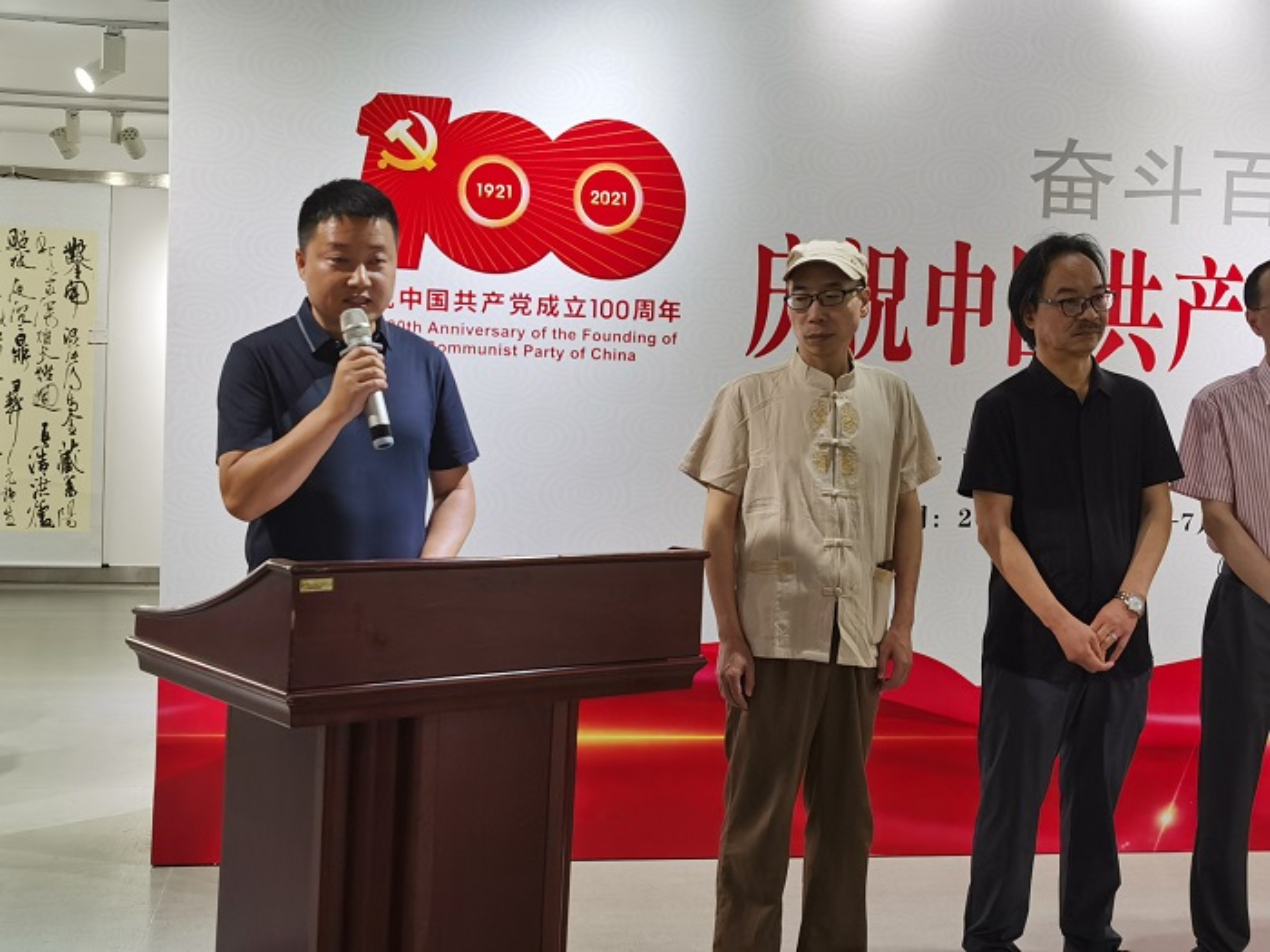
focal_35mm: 48
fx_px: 1761
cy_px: 476
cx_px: 635
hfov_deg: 39.7
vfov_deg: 30.3
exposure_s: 1/100
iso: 80
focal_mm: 5.56
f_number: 1.6
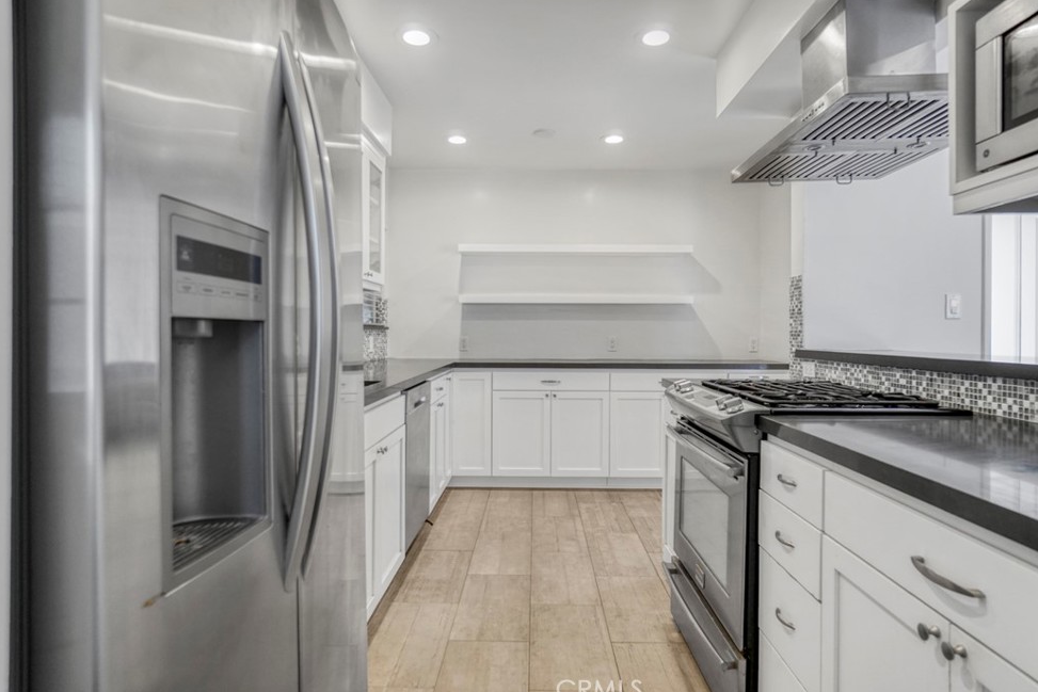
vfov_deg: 60.6
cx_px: 527
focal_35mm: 21
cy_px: 341
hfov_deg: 82.5
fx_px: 592
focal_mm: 13
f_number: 4
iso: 1250
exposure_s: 1/40
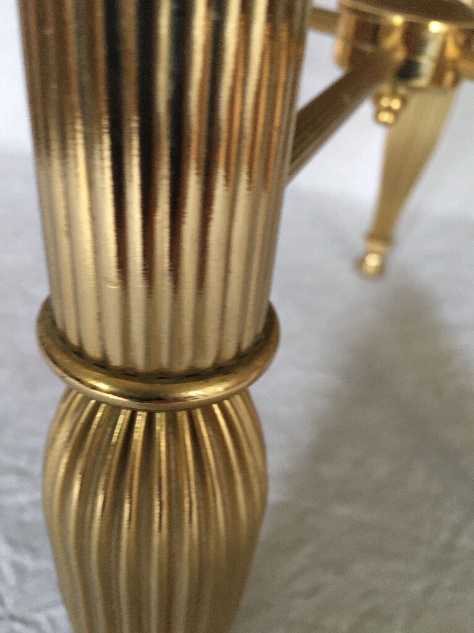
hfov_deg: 48.2
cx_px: 237
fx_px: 529
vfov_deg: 61.7
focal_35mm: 29
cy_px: 316
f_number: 2.2
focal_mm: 4.15
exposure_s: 1/33
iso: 160
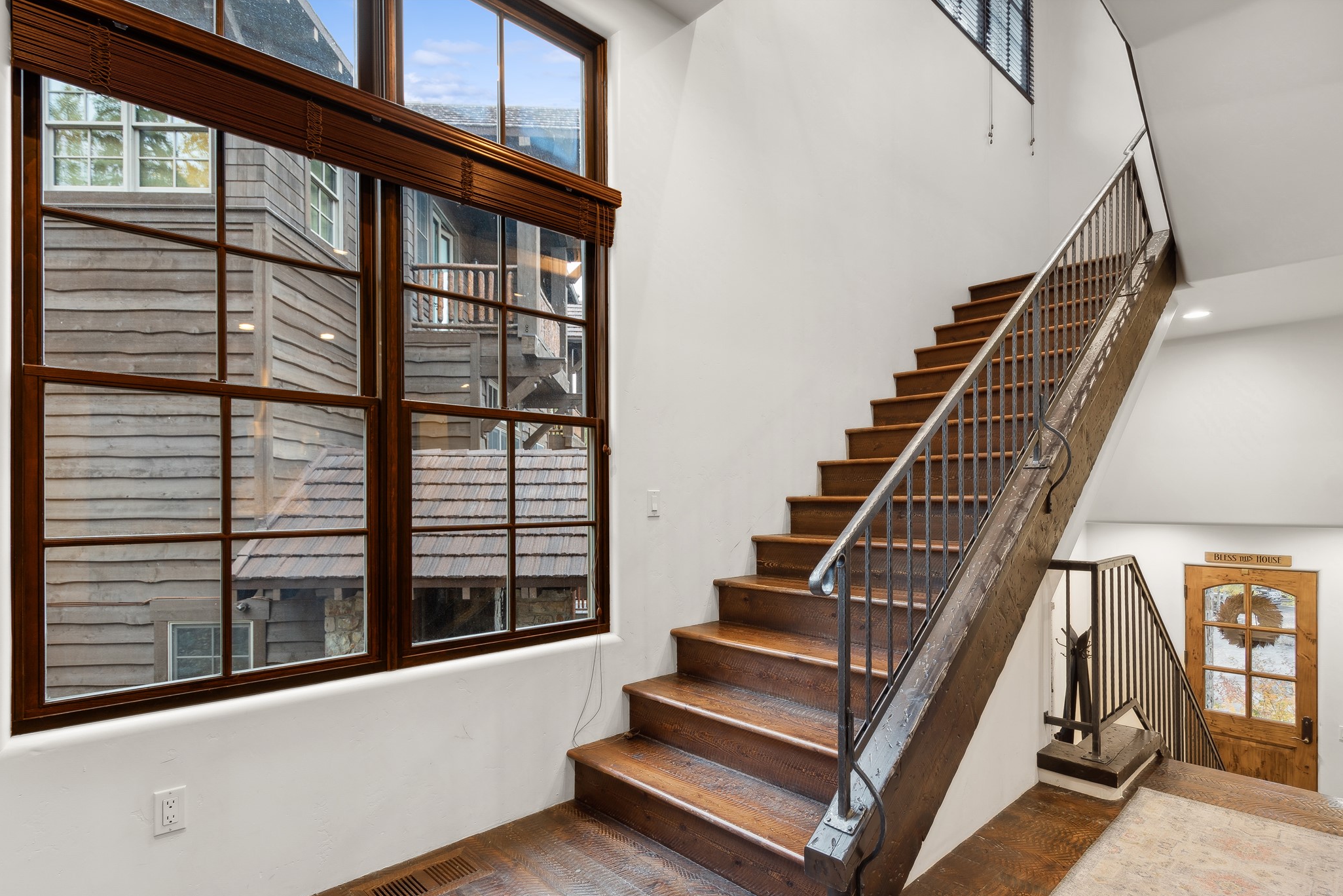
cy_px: 472
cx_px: 688
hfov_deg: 90.0
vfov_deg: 67.4
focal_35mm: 18
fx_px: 672
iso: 100
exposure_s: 1/2.5
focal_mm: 11.5
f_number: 6.3
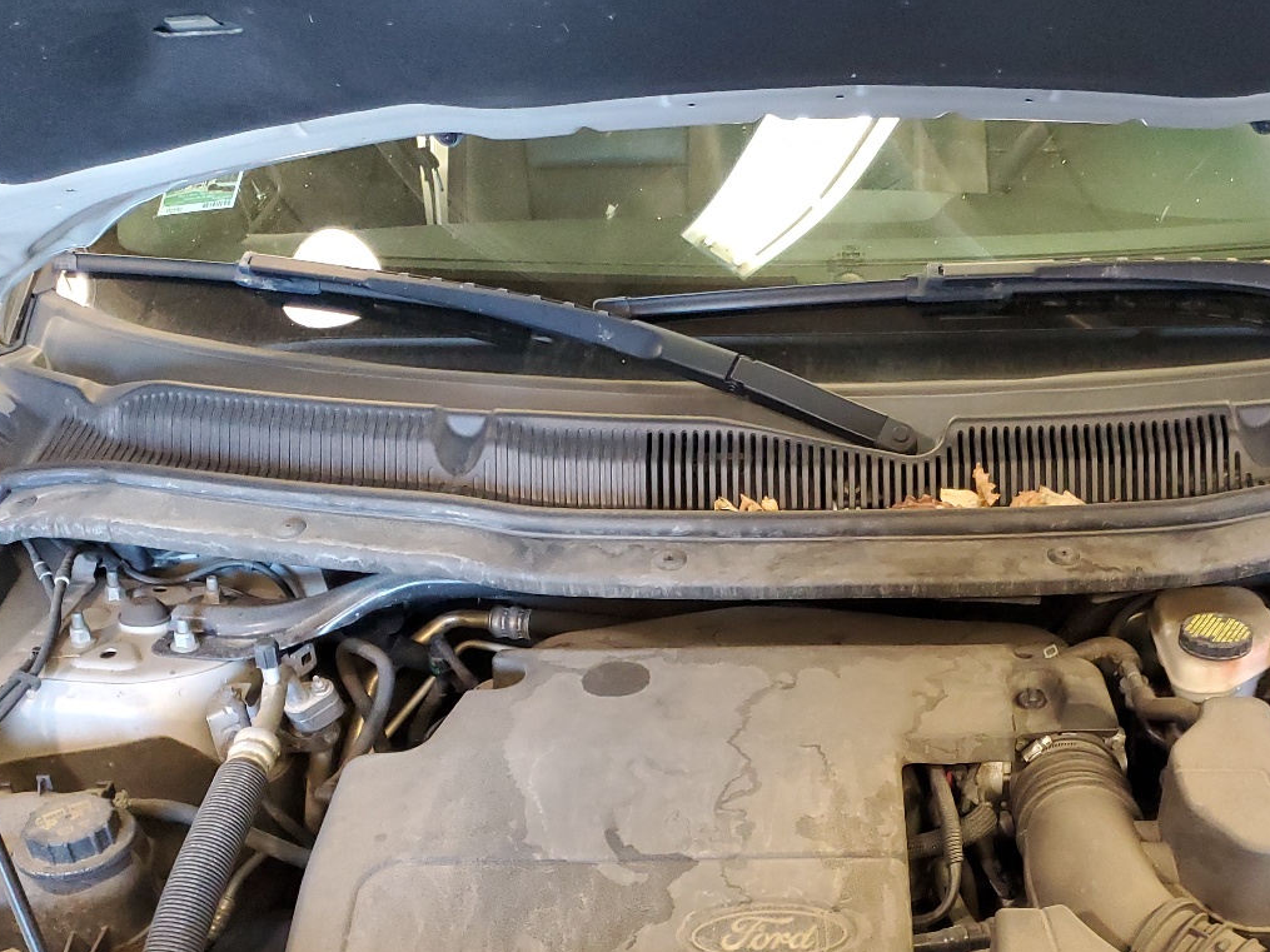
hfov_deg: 45.2
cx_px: 822
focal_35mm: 41
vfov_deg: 34.6
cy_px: 668
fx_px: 1504
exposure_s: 1/60.2
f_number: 1.5
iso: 363
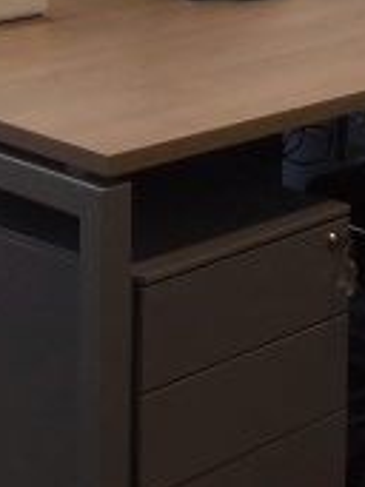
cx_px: 305
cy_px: -219
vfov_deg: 13.7
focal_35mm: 136
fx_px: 1914
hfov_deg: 10.8
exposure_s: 1/60
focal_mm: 4.15
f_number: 2.2
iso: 32
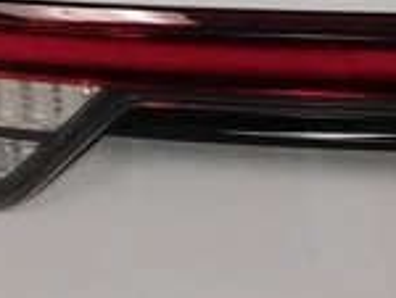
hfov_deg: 11.2
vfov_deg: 9.5
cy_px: 58
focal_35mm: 157
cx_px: 829
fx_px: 1799
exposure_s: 1/30
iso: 280
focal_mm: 4
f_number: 3
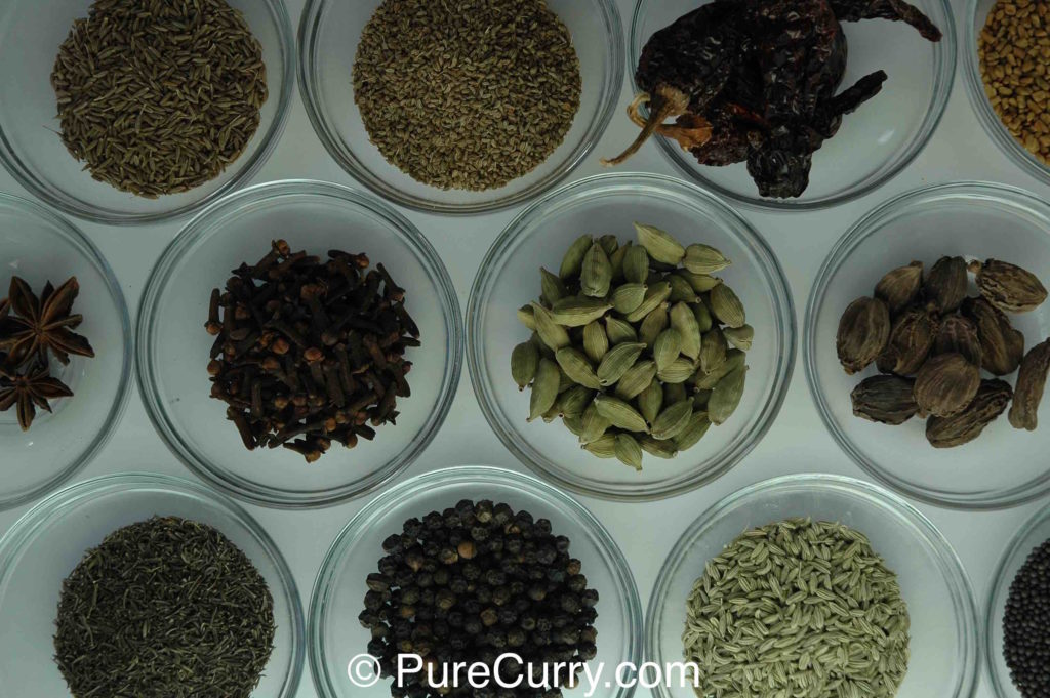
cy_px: 349
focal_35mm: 60
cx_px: 525
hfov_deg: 33.4
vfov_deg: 22.6
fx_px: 1749
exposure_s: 1/80
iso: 400
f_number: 8
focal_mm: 40
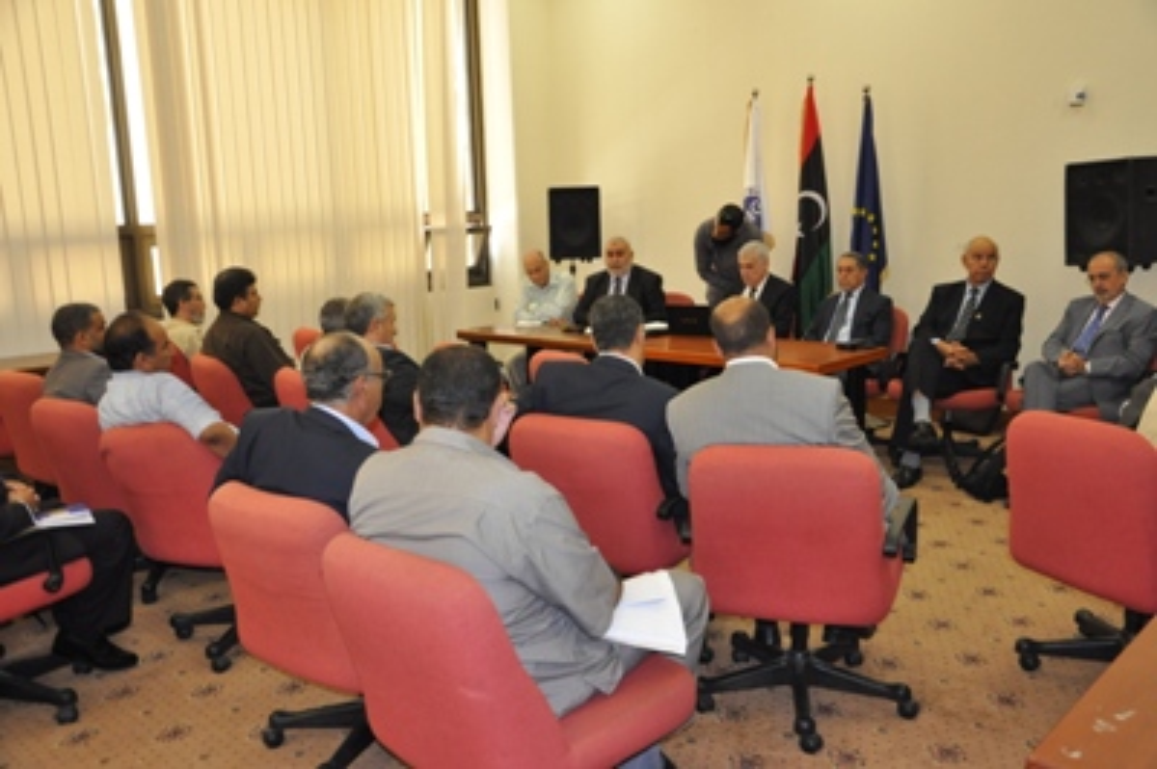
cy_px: 384
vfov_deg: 41.6
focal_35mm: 32
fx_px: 1012
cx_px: 578
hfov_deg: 59.5
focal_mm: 21
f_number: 3.8
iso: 800
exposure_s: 1/100
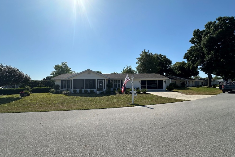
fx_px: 98
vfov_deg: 77.3
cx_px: 120
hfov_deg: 100.4
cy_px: 83
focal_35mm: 15
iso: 50
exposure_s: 1/3205
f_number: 2.2
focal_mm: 2.22
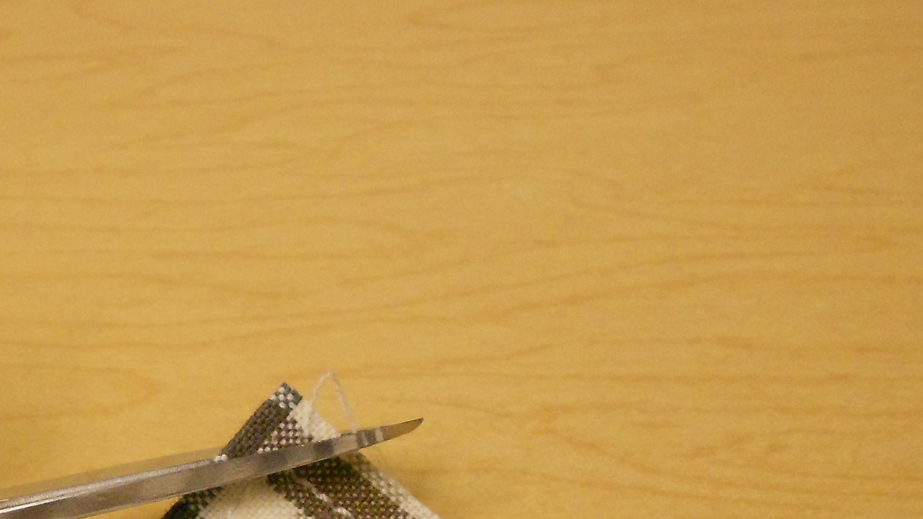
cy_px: 631
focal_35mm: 60
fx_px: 1469
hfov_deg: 33.8
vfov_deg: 18.9
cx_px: 177
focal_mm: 5.1
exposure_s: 1/50
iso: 400
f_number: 3.4
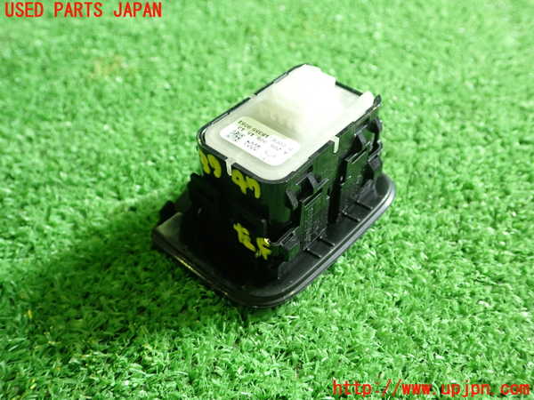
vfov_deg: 44.2
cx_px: 267
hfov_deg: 56.8
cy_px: 200
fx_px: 494
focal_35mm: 32
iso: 250
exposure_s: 1/30
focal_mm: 5.79
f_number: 2.4
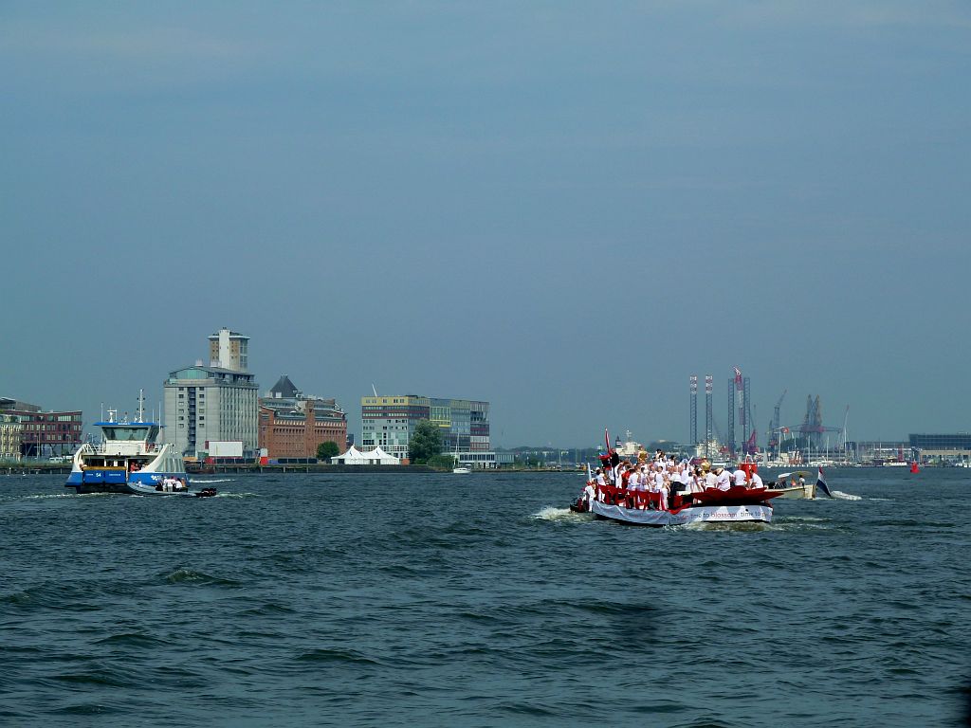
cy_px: 364
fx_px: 3338
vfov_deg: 12.5
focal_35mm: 119
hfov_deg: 16.6
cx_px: 486
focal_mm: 19.5
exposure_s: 1/500
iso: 80
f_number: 5.6
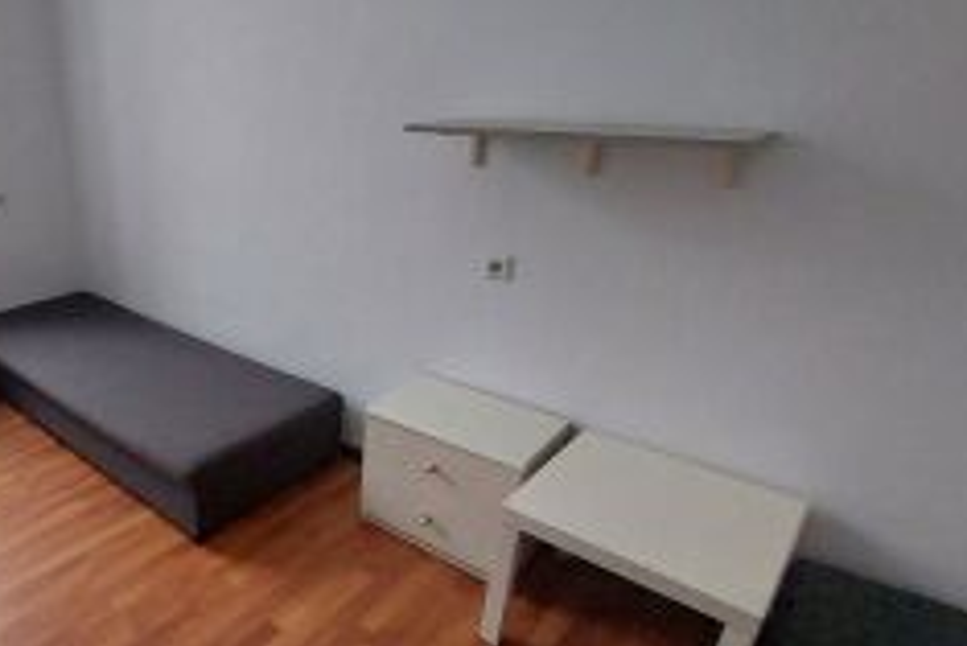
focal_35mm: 23
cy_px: 346
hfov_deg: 70.8
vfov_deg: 55.1
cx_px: 239
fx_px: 618
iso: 400
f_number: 2.2
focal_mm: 1.74
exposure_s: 1/25
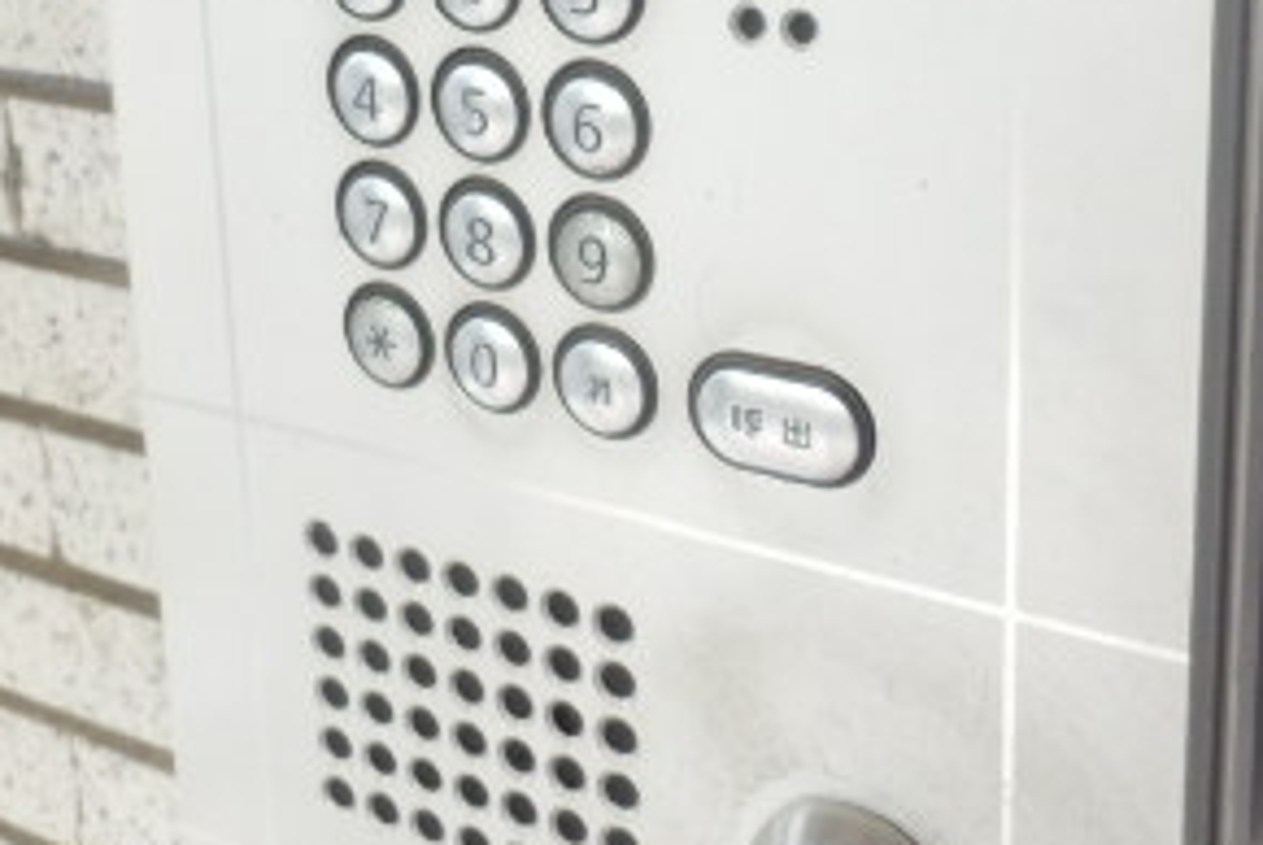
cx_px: 614
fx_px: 1931
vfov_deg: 23.6
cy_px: 4
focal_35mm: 55
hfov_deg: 36.2
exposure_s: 1/30
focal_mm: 4.2
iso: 400
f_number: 3
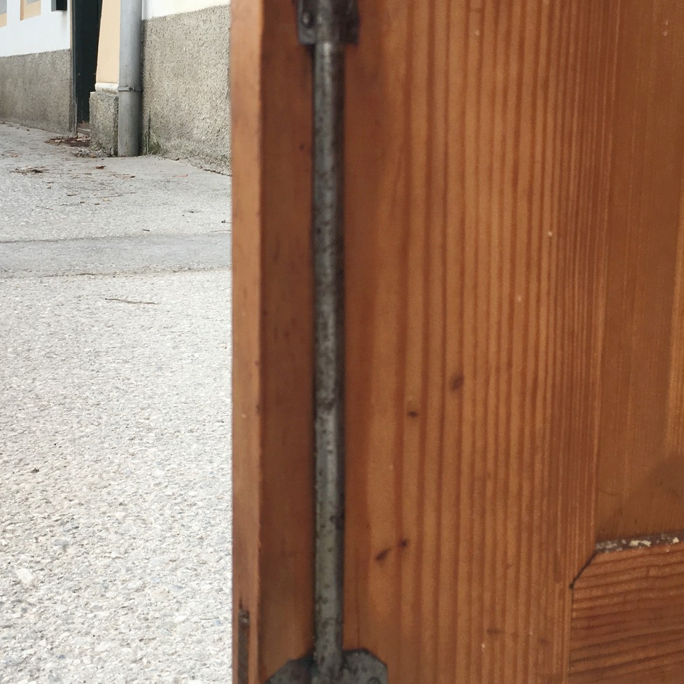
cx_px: 247
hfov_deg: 33.8
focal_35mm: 50
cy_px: 273
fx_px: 1118
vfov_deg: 33.9
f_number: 2.2
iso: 25
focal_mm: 4.15
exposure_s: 1/215
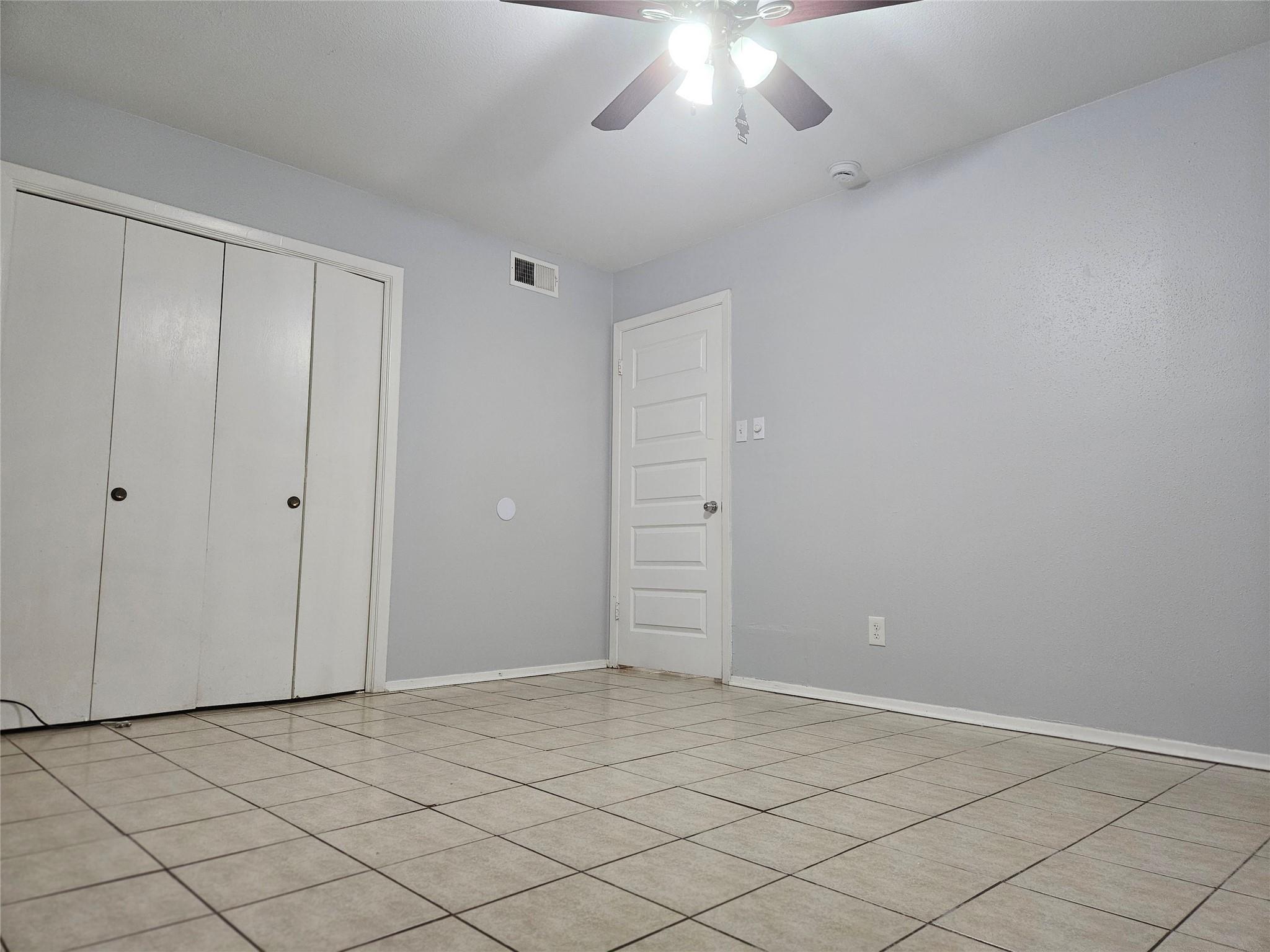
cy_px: 476
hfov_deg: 73.9
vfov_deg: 58.9
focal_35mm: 23
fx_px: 844
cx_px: 635
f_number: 1.8
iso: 500
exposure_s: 1/120
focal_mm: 5.4
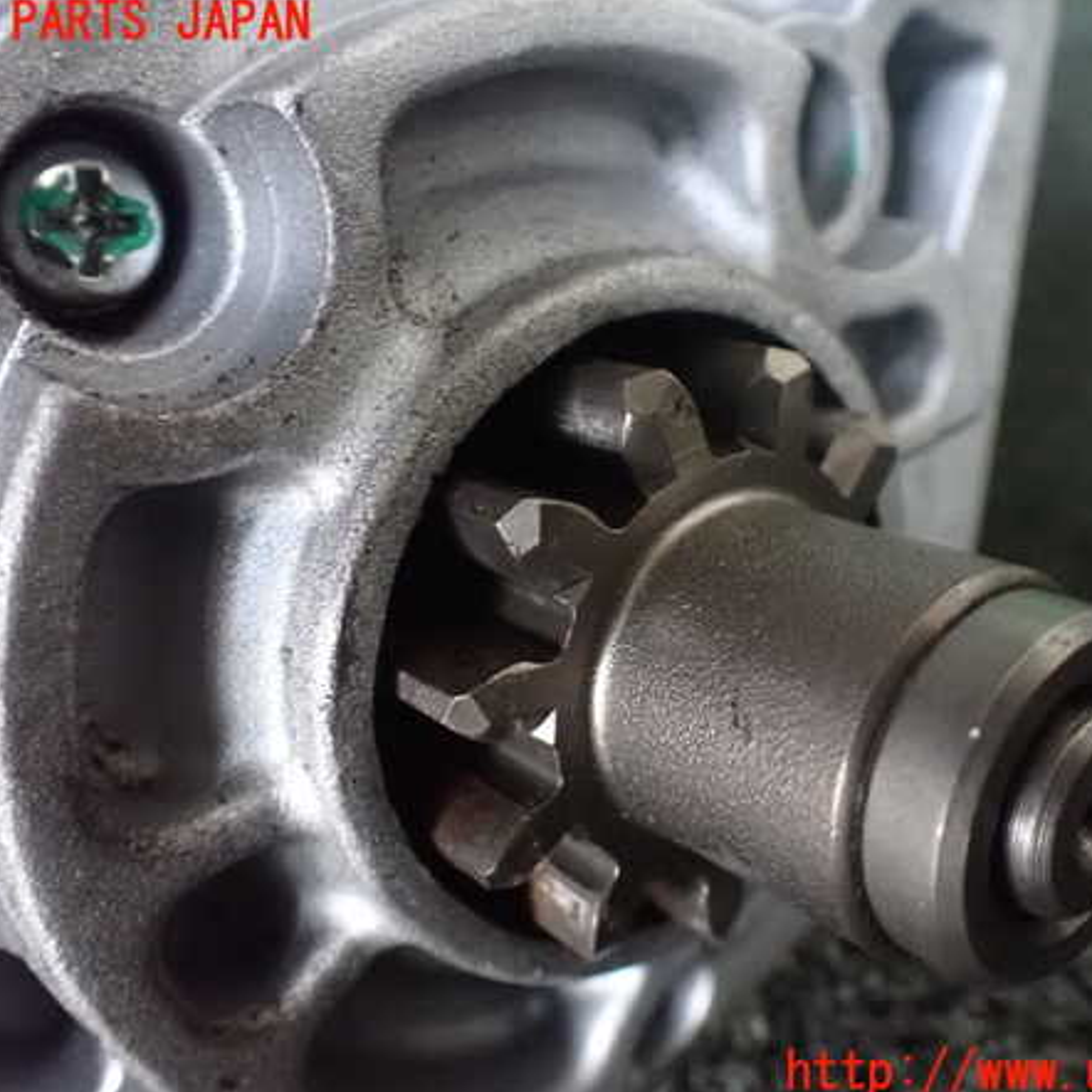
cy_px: 548
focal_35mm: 36
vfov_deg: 46.0
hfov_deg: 46.0
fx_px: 1285
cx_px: 603
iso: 1600
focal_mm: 5.4
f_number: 2.3
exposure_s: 1/30
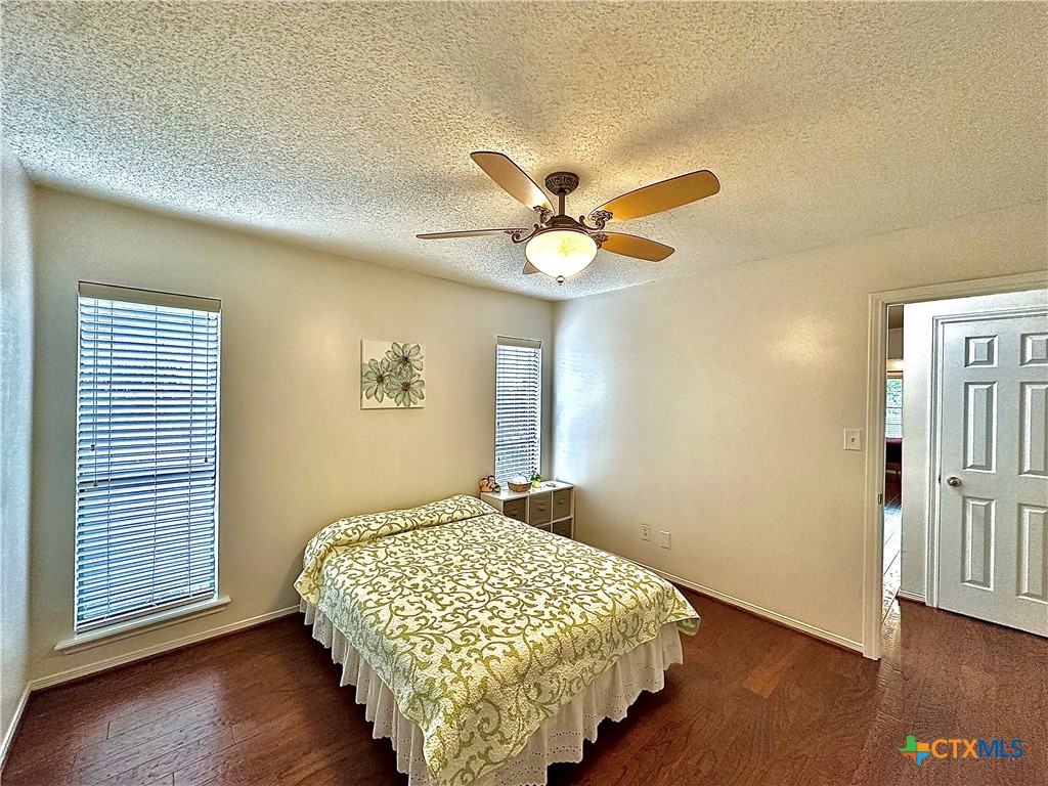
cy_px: 393
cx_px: 524
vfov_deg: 85.7
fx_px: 424
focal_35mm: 14
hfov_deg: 102.1
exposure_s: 1/120
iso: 320
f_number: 2.2
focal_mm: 2.22
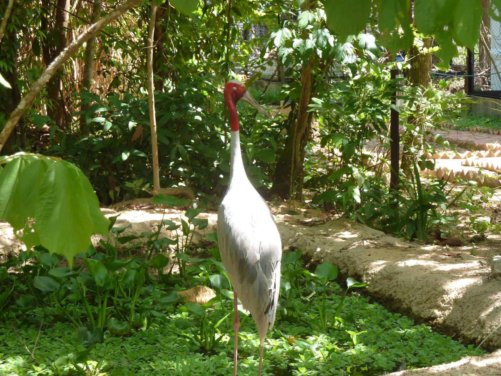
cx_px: 251
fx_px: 1997
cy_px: 189
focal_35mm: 138
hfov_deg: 14.3
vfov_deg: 10.7
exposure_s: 1/50
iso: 100
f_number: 4.5
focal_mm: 22.5
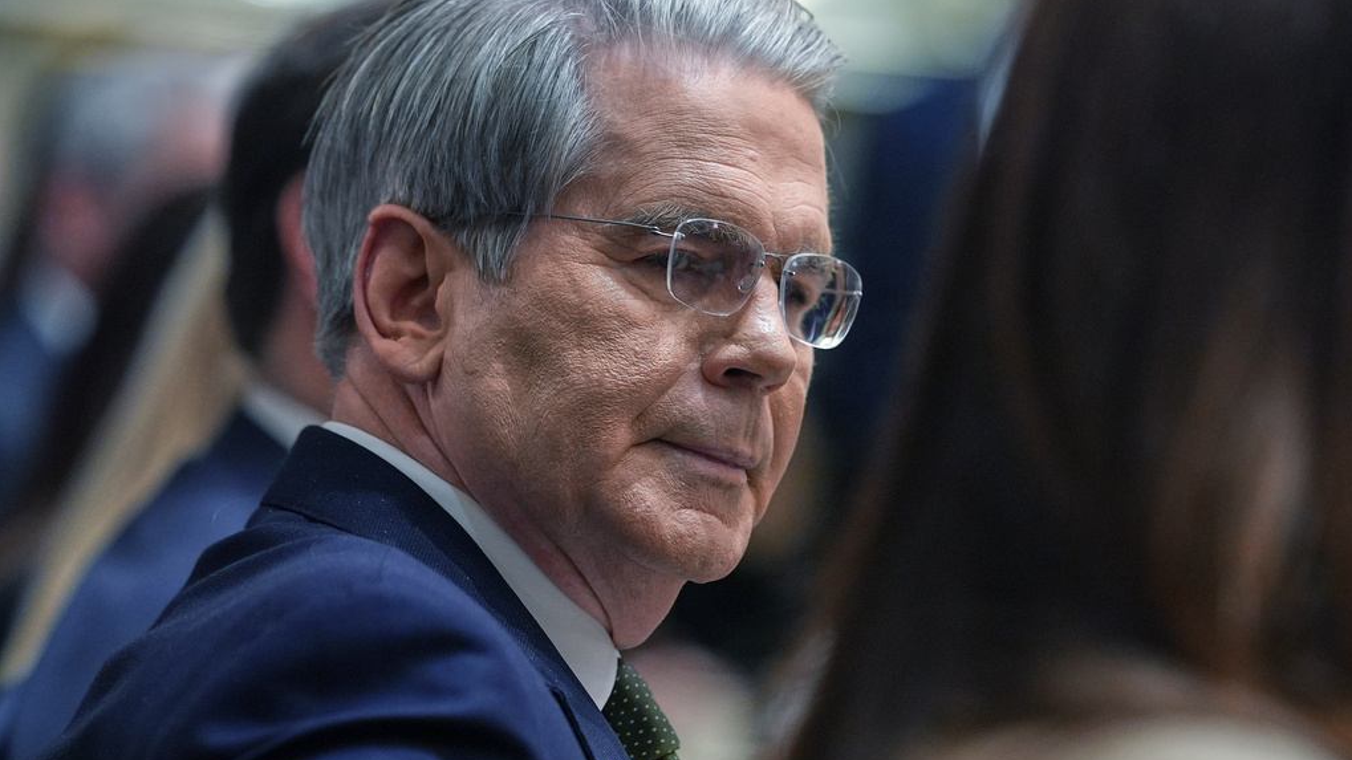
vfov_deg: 5.1
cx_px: 677
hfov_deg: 9.1
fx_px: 8496
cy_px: 425
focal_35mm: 237
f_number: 2.5
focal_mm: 150
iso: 2000
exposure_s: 1/250
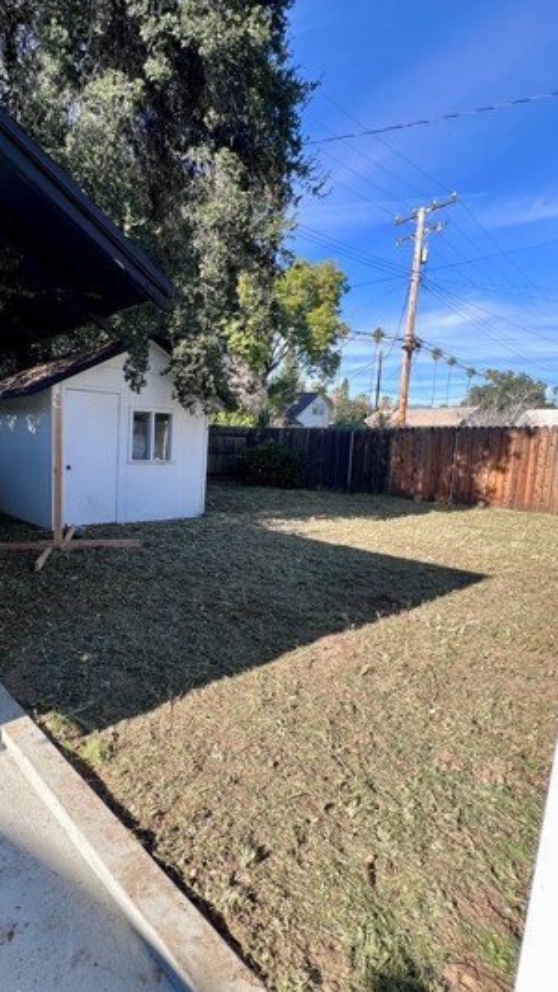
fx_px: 447
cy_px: 508
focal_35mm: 17
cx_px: 147
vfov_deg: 95.9
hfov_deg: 60.8
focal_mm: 1.57
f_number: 1.8
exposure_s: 1/335
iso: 32
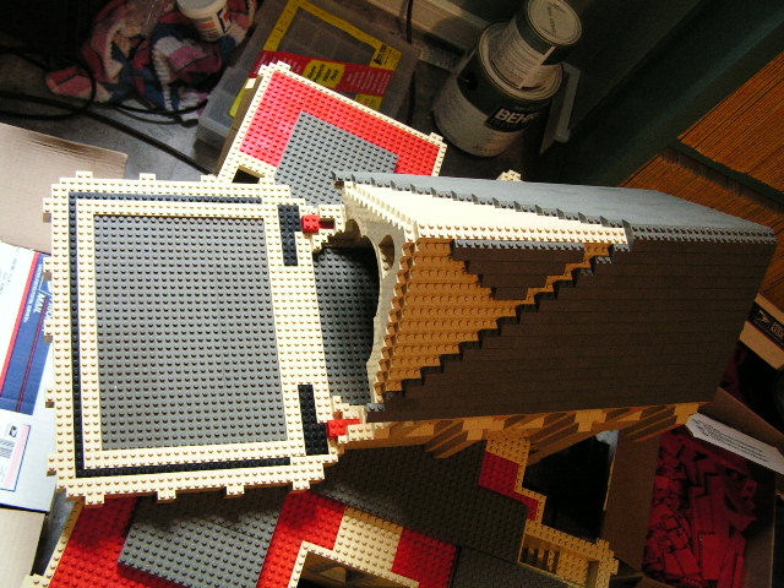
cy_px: 294
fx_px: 861
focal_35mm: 38
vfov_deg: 37.7
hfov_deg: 49.0
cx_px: 392
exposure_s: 1/20
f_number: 2.8
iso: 200
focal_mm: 6.3
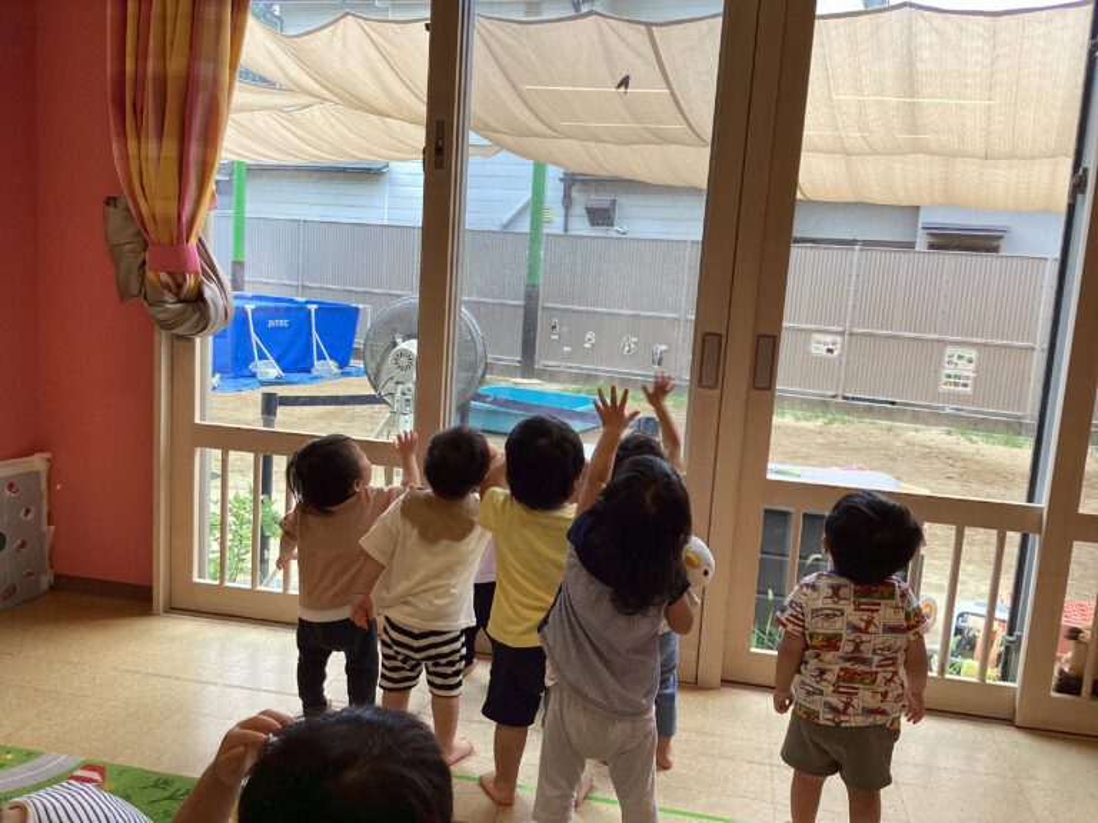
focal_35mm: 31
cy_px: 412
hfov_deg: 58.4
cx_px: 549
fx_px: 983
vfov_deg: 45.4
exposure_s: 1/125
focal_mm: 3.3
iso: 25
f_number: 2.4
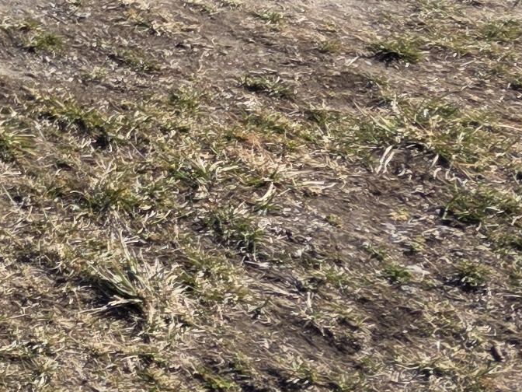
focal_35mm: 137
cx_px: -976
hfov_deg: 10.7
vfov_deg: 9.6
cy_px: -551
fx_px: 2066
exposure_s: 1/3972
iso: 80
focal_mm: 6.3
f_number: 1.7
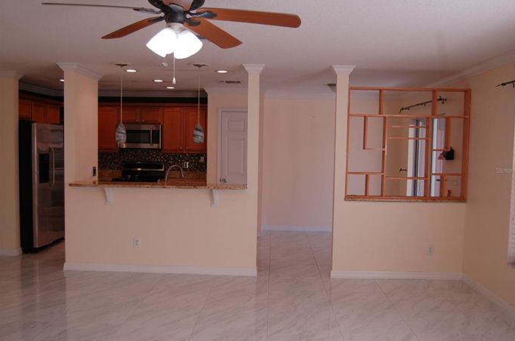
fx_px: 507
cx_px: 261
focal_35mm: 36
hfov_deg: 53.9
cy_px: 170
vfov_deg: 37.1
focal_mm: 23
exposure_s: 1/200
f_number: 3.8
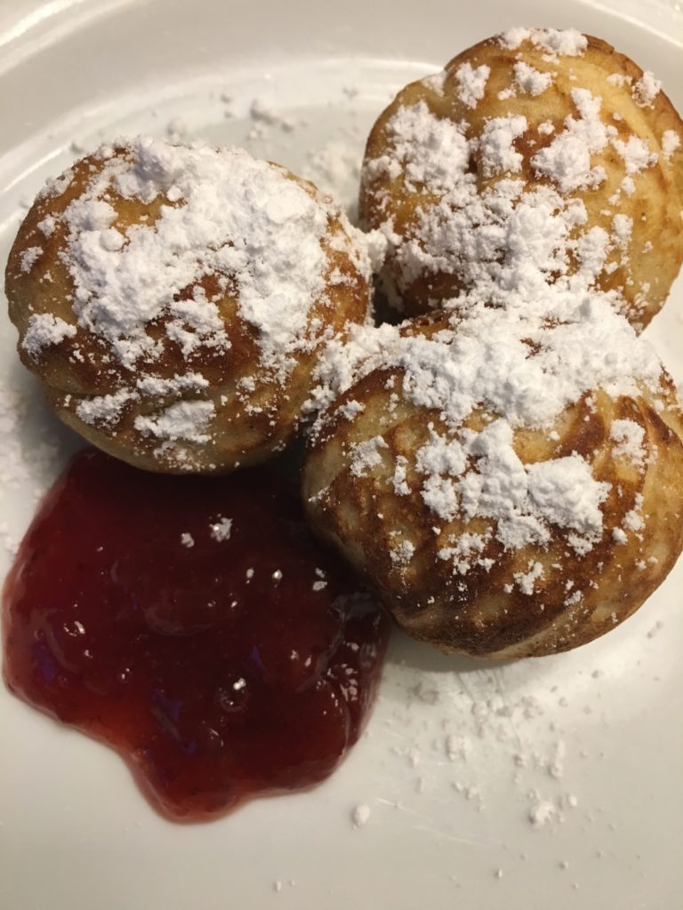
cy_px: 455
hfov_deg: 48.2
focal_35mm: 29
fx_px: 763
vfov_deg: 61.7
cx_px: 342
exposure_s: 1/33
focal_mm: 4.15
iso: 125
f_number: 2.2
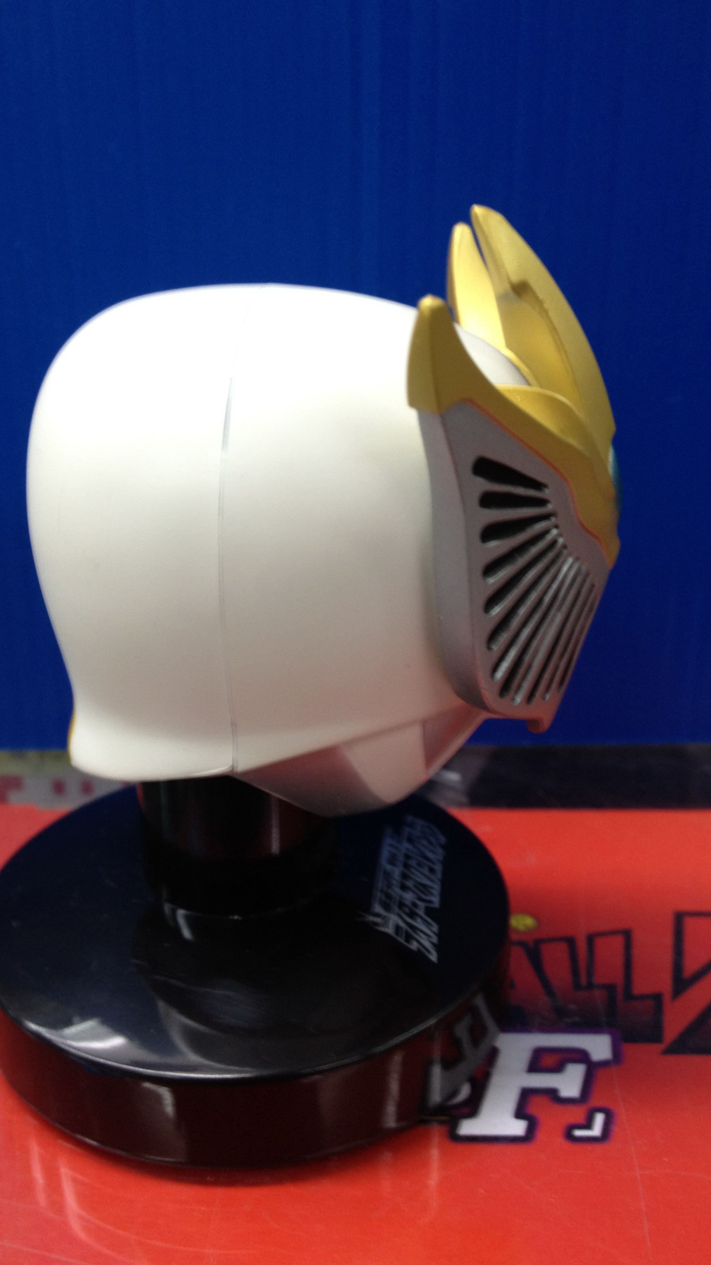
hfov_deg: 30.4
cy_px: 636
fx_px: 1307
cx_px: 303
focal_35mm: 39
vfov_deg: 51.6
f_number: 2.4
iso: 80
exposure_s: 1/20
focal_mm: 4.28
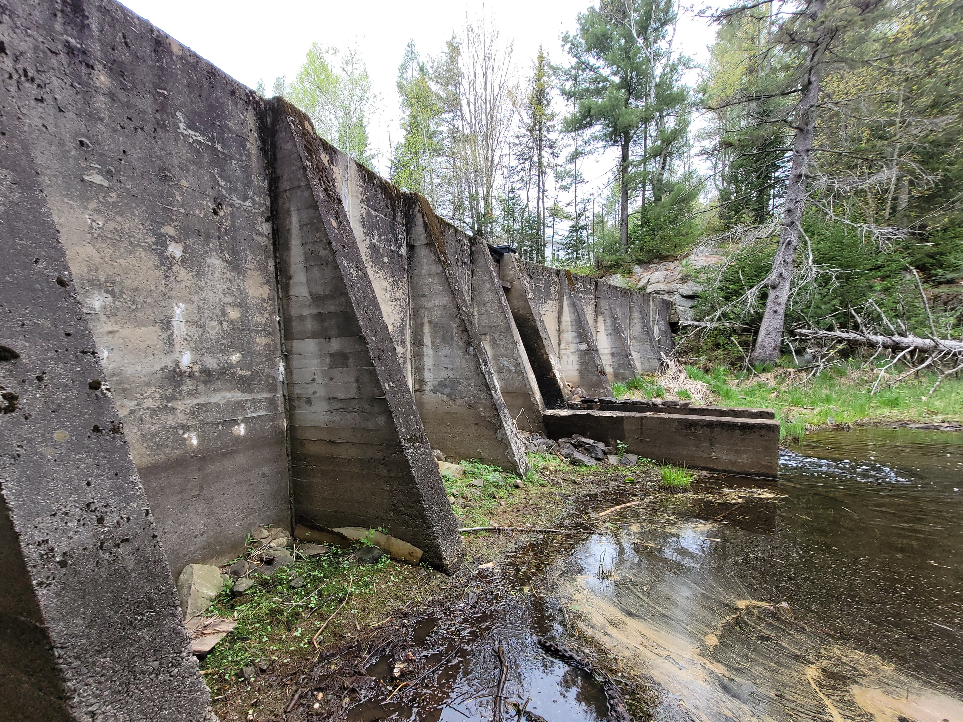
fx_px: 417
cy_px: 406
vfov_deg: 81.4
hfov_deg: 98.1
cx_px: 464
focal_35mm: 15
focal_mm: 1.74
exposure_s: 1/147
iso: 40
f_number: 2.2
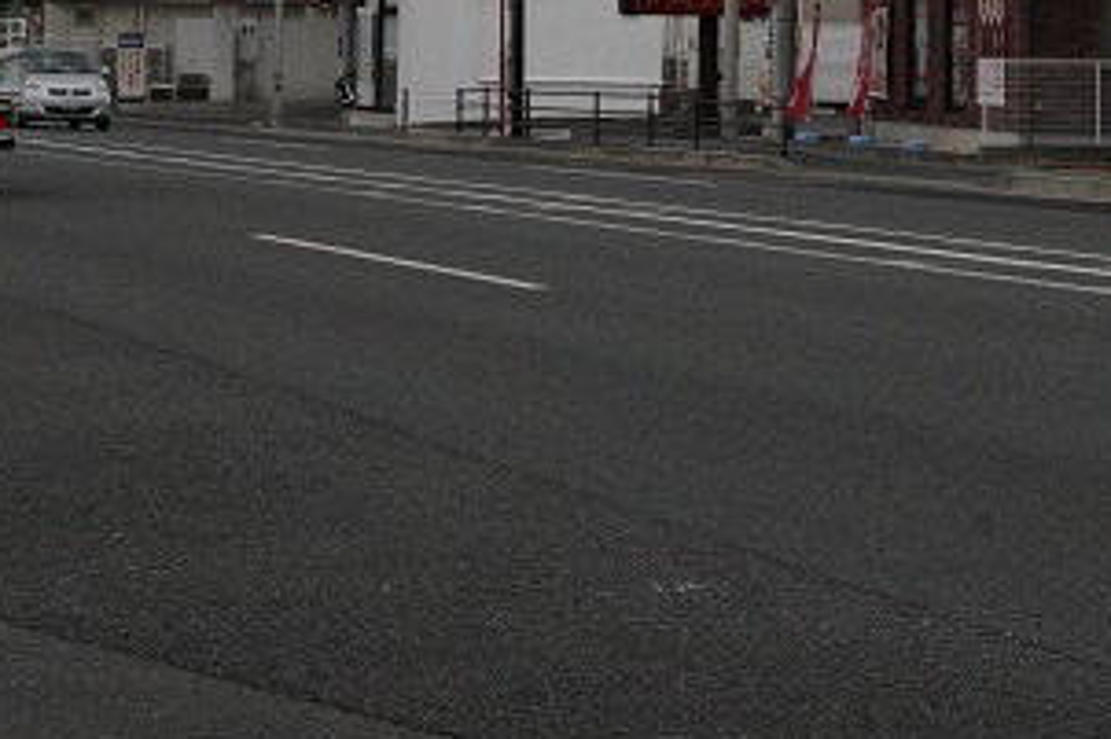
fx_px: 3578
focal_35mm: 116
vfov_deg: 11.5
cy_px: -226
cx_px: 820
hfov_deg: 17.6
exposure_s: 1/6400
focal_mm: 35
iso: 10000
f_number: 14
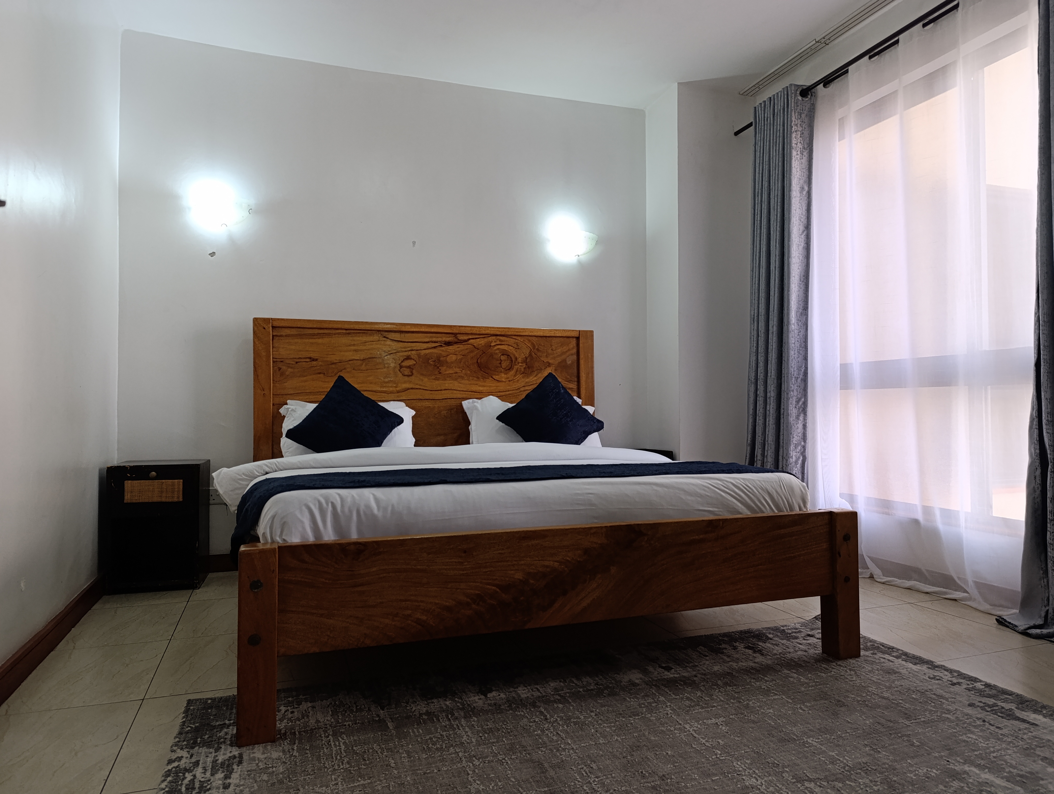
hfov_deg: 73.8
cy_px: 397
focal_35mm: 23
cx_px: 527
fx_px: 701
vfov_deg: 59.0
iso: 1000
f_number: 1.6
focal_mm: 6.14
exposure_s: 1/100
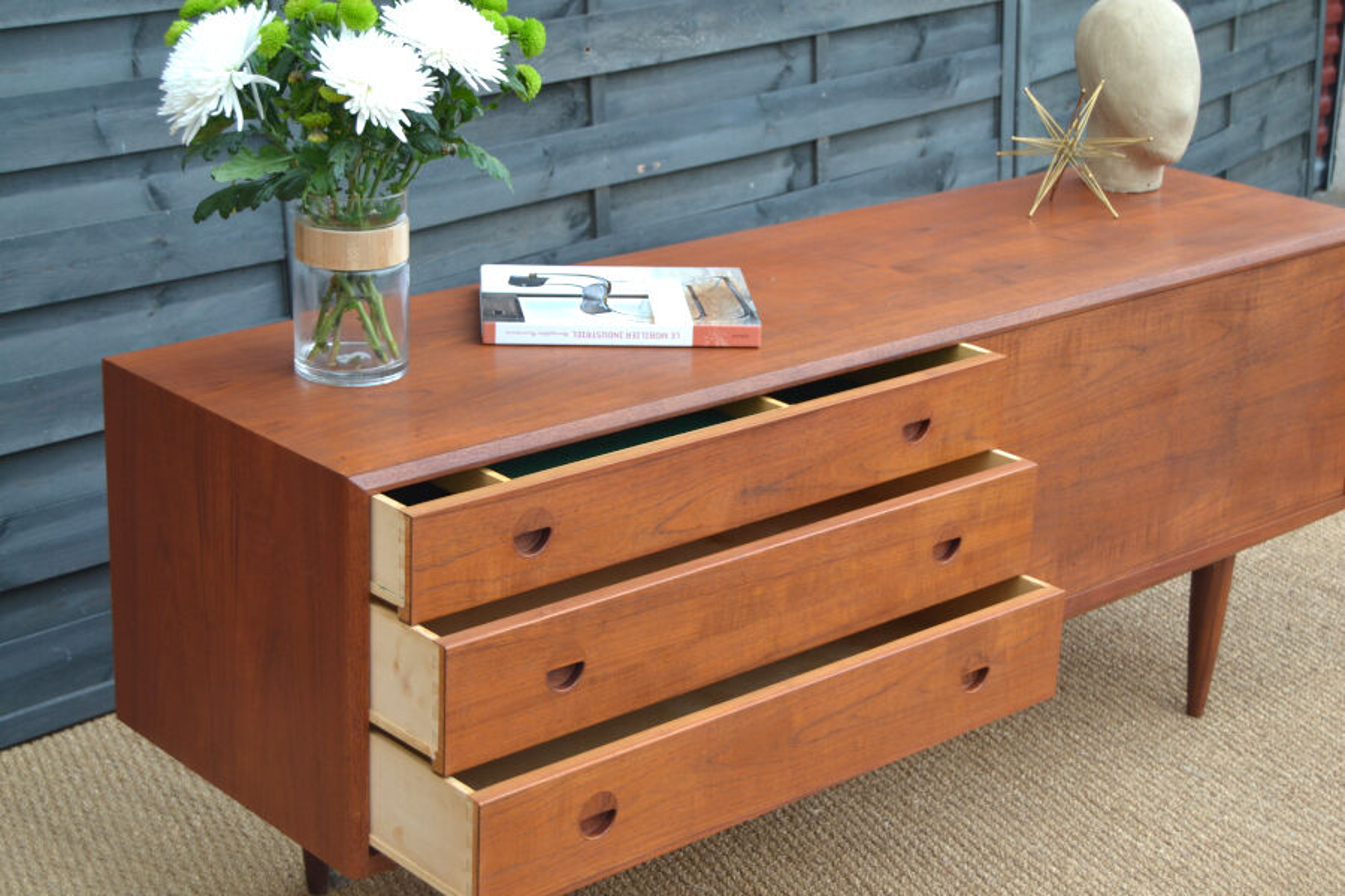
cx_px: 672
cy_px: 448
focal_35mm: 63
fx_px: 2354
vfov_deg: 21.6
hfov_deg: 31.9
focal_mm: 42
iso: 320
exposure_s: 1/125
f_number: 5
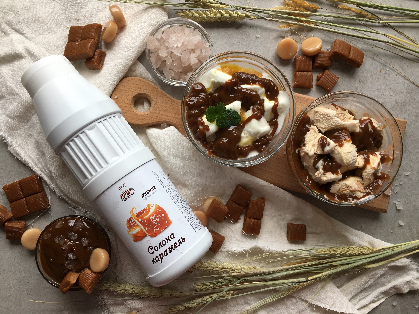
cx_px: 210
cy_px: 157
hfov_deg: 61.7
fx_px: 351
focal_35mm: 29
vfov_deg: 48.2
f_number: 2.2
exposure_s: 1/386
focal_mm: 4.15
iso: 25
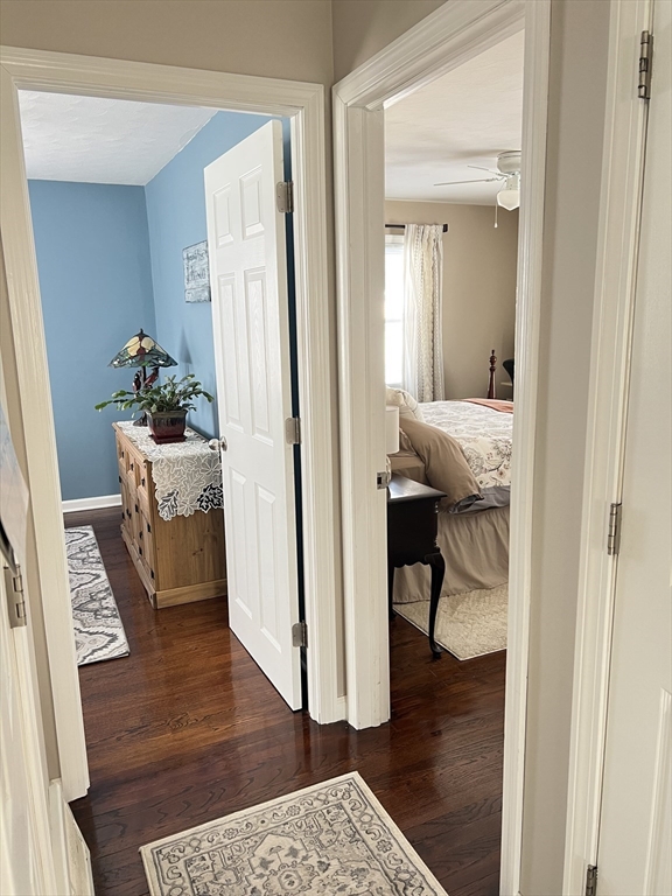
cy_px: 448
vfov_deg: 67.3
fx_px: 673
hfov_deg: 53.1
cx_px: 336
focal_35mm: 26
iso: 125
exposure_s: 1/60
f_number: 1.5
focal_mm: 5.7
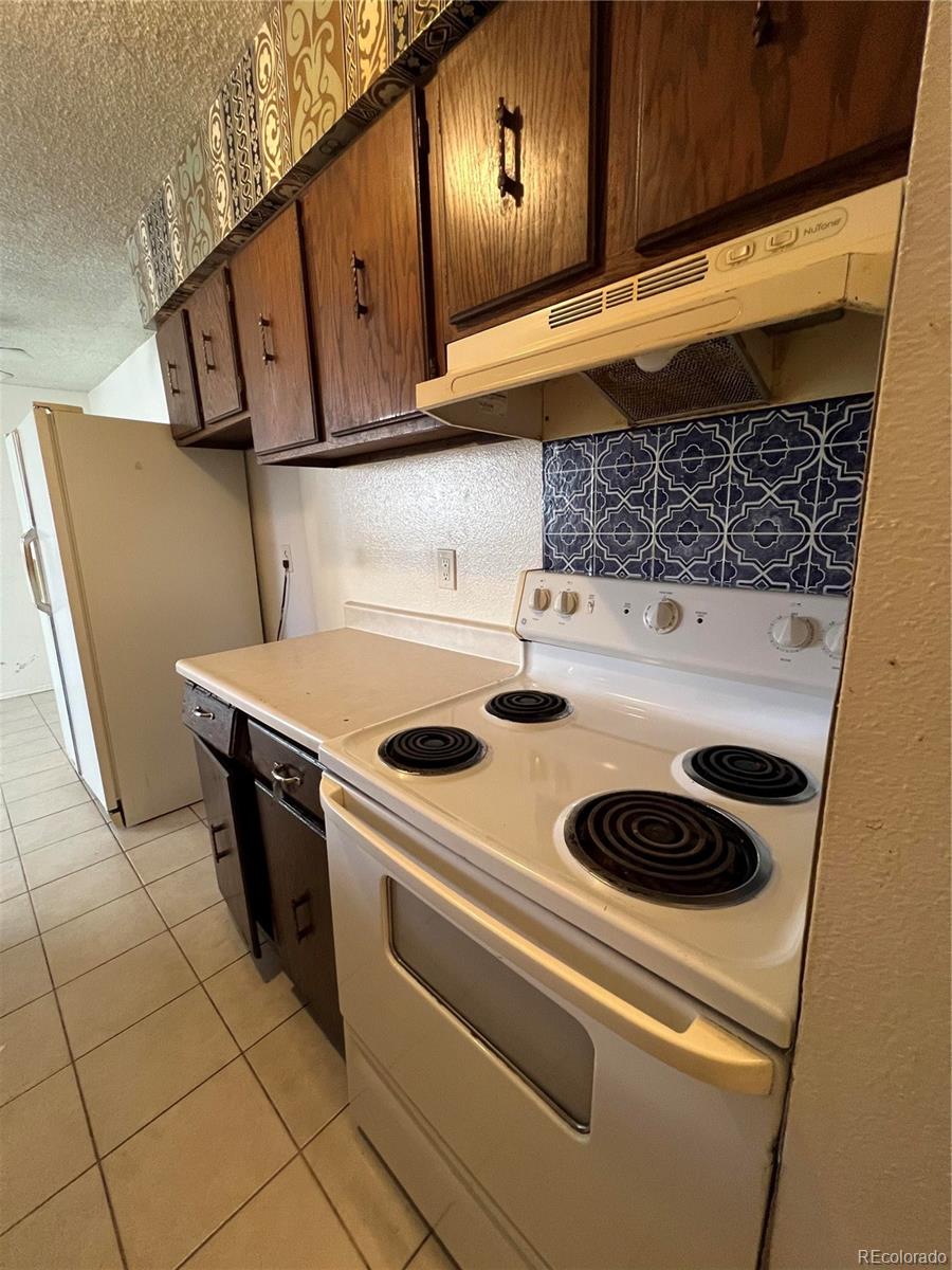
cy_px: 635
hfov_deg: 89.9
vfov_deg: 106.2
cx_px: 476
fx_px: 477
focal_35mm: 13
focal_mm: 1.57
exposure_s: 1/60
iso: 320
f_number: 1.8
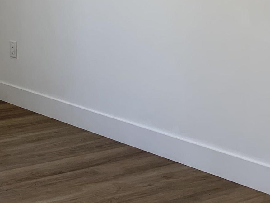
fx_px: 718
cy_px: 16
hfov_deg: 19.4
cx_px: -98
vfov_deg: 15.8
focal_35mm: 92
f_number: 1.8
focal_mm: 4.25
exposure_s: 1/120
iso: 25
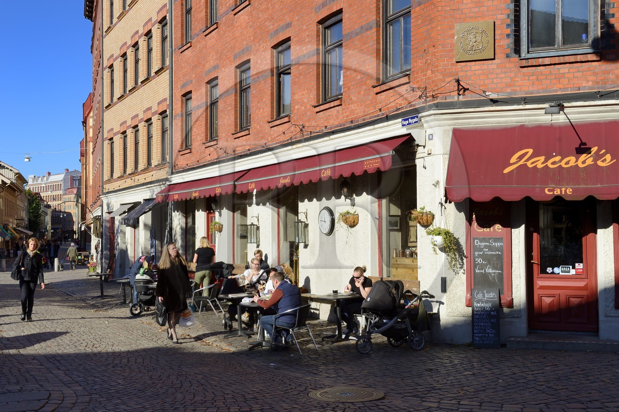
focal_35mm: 45
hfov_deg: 43.6
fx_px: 773
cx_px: 310
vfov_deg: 29.8
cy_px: 206
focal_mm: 45
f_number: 11
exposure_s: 1/250
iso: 200
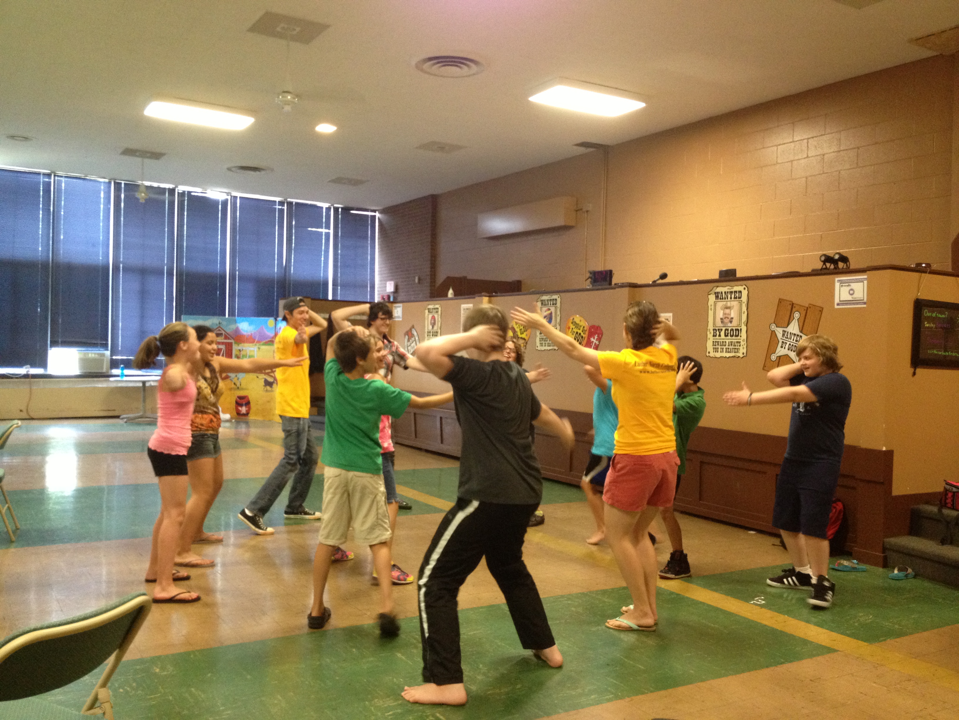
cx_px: 480
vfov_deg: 40.7
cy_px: 360
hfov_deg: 52.6
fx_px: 970
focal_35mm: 35
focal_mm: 4.28
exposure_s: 1/20
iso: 250
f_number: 2.4
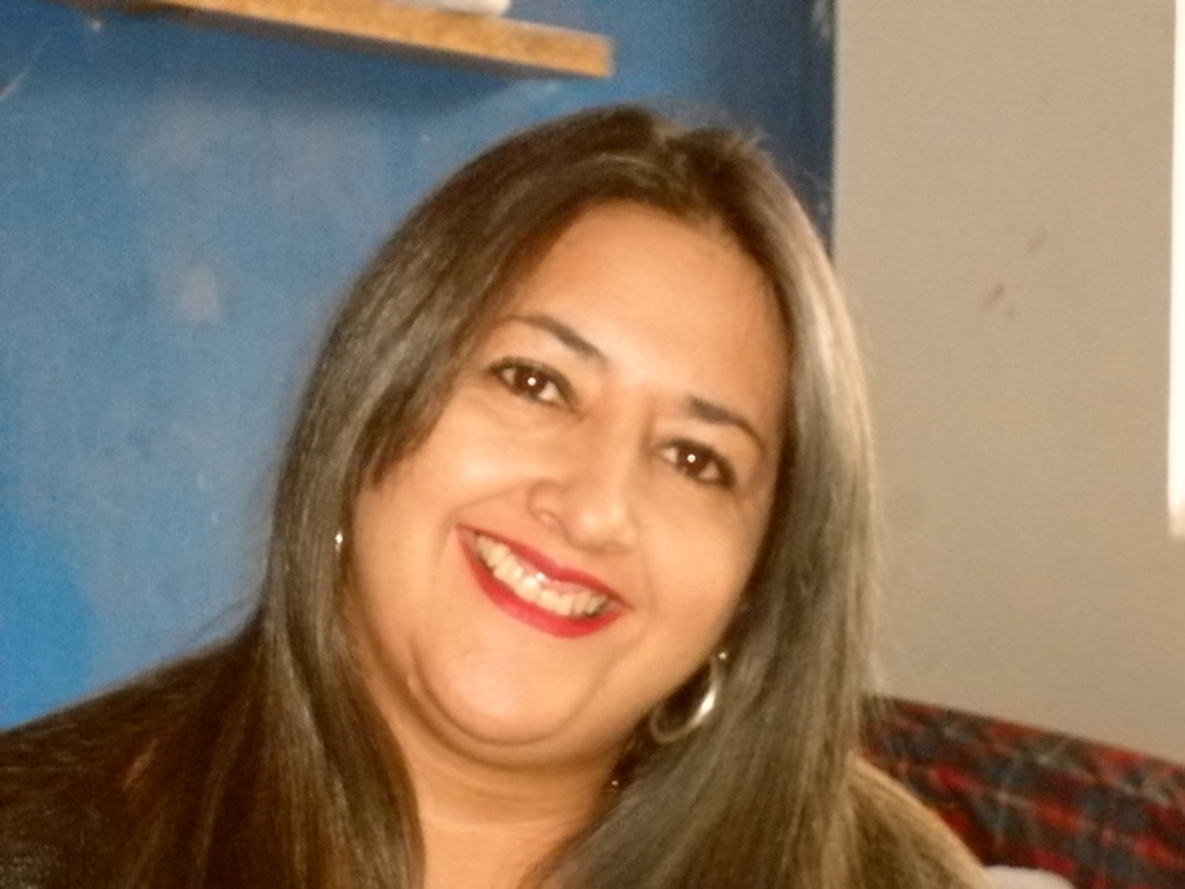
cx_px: 592
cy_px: 444
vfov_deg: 13.8
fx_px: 3663
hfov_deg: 18.4
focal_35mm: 107
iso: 1600
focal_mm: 19.2
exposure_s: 1/100
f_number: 6.1
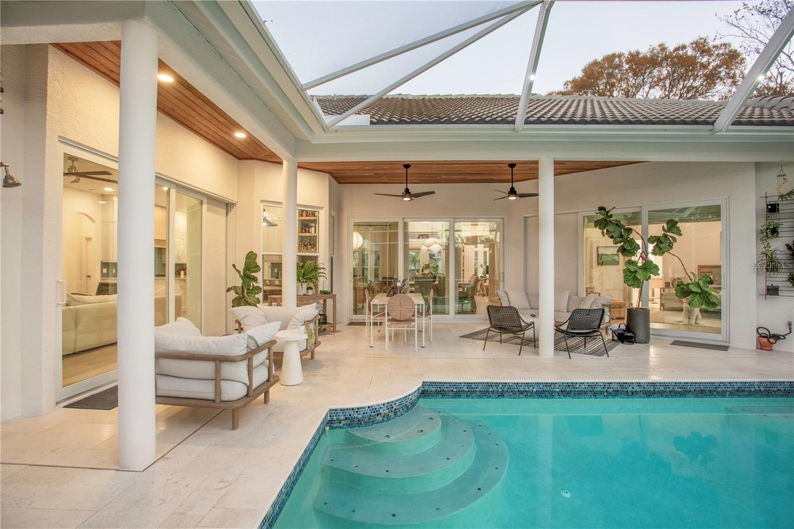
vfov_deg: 70.4
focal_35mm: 17
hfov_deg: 93.3
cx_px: 397
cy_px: 264
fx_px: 375
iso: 400
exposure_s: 1/30
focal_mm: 17
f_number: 6.3
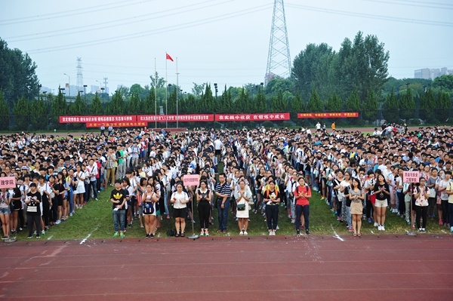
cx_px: 226
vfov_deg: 24.6
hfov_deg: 36.3
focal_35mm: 55
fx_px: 691
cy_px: 150
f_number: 3.5
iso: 500
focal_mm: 55
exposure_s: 1/80
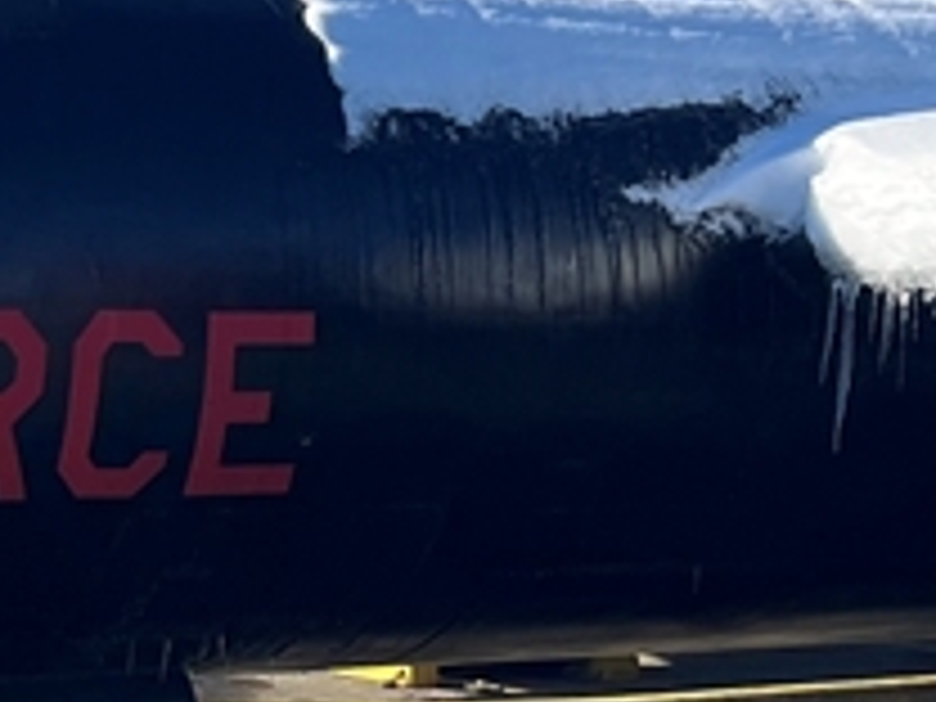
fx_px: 3461
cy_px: 171
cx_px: -117
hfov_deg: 15.0
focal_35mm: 128
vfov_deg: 11.6
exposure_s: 1/3311
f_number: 1.6
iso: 50
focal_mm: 5.1
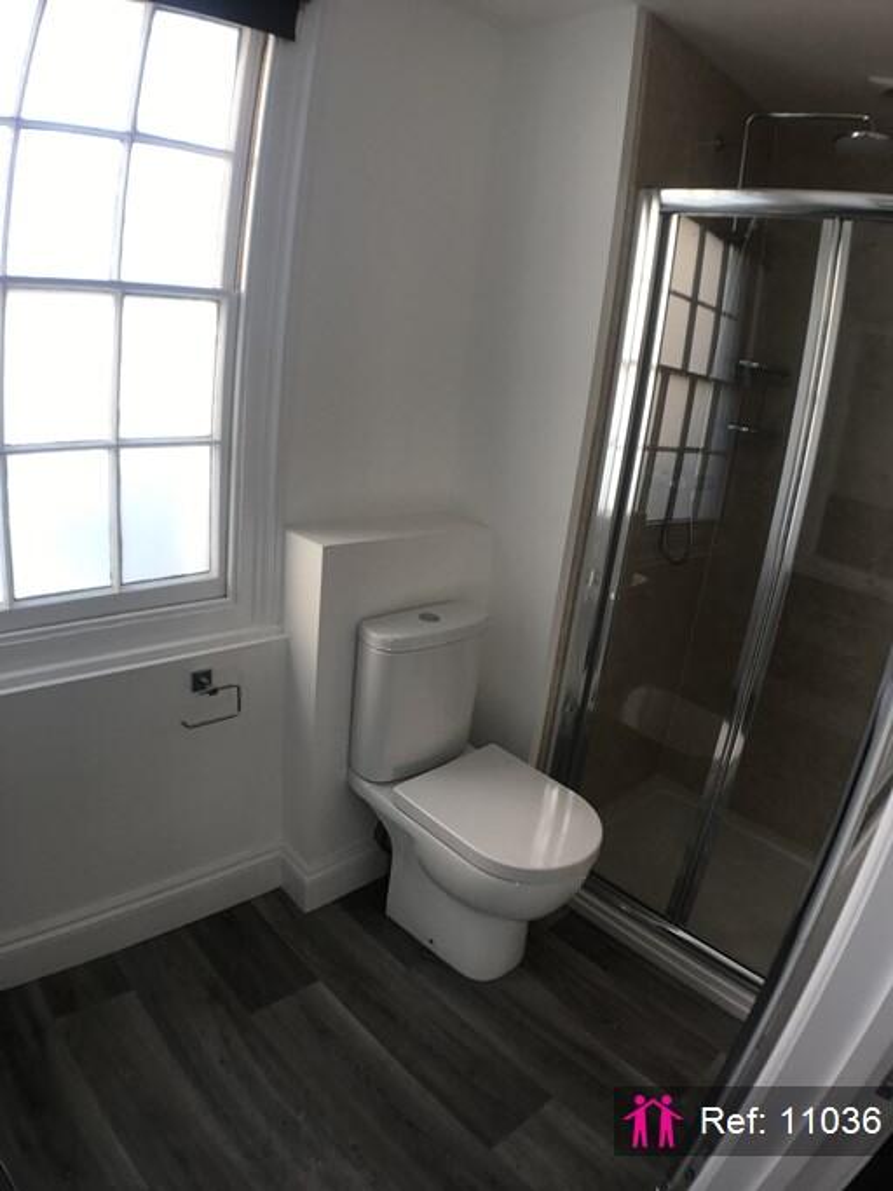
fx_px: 963
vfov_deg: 63.5
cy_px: 596
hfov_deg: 49.7
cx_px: 446
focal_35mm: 28
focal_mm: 3.99
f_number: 1.8
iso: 20
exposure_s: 1/111
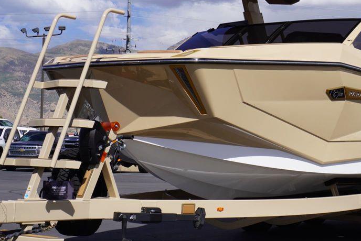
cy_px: 98
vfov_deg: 21.0
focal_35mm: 65
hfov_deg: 30.7
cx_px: 256
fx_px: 650
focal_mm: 29
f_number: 9
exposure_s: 1/320
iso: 100
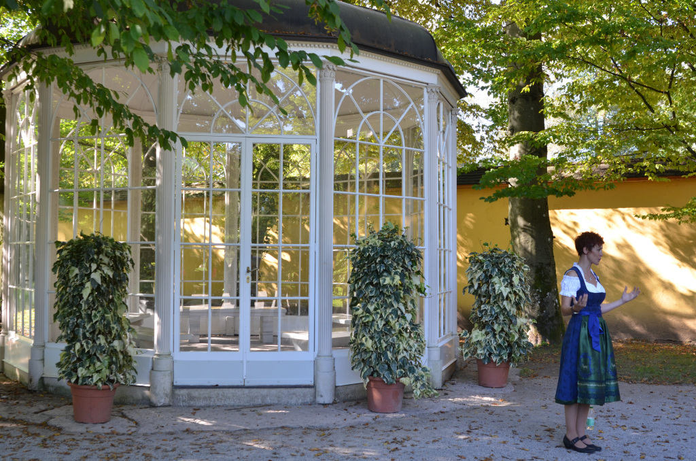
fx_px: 810
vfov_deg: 31.7
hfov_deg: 46.5
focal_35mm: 42
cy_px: 230
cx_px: 348
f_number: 5.6
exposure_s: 1/125
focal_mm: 28
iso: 400
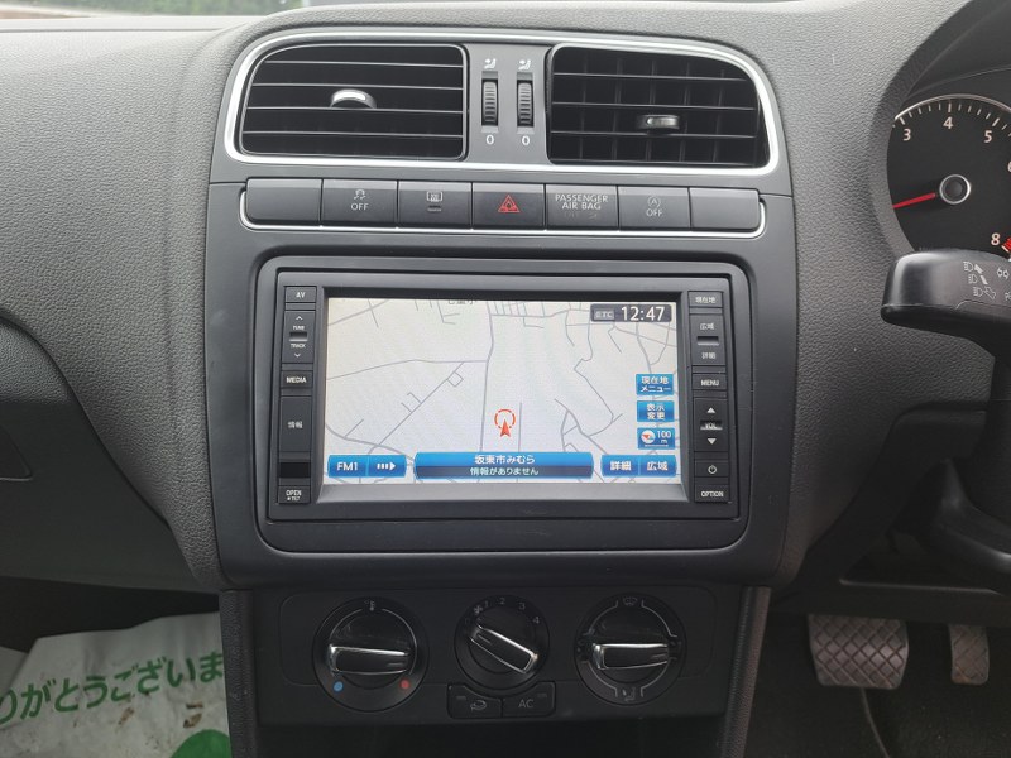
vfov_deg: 56.8
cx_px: 506
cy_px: 379
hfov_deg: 71.6
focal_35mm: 24
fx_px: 701
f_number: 1.8
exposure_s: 1/50
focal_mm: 5.23
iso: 50
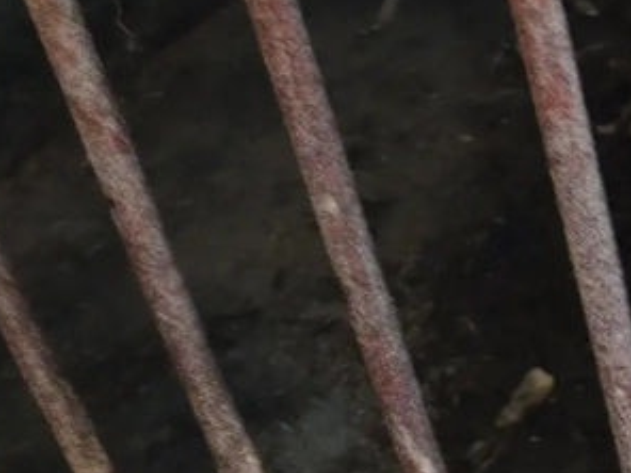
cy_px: 38
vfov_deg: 14.9
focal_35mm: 98
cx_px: 970
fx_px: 1786
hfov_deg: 17.8
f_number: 1.8
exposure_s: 1/25
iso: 1027
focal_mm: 4.75
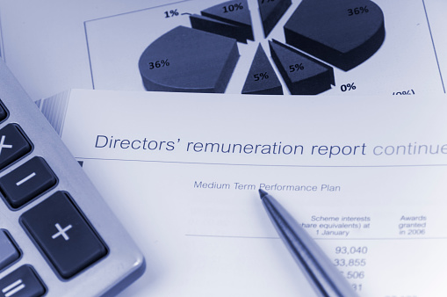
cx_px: 224
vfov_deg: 5.1
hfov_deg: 7.6
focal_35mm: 270
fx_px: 3348
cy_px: 148
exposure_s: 1/200
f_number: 9
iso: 125
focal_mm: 180
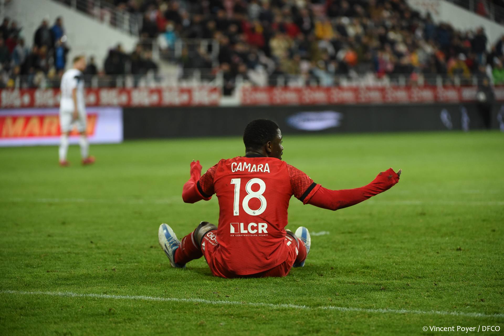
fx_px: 4757
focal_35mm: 340
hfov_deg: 6.1
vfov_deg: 4.0
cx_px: 252
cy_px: 168
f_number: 4
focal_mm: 340
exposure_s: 1/800
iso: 3200
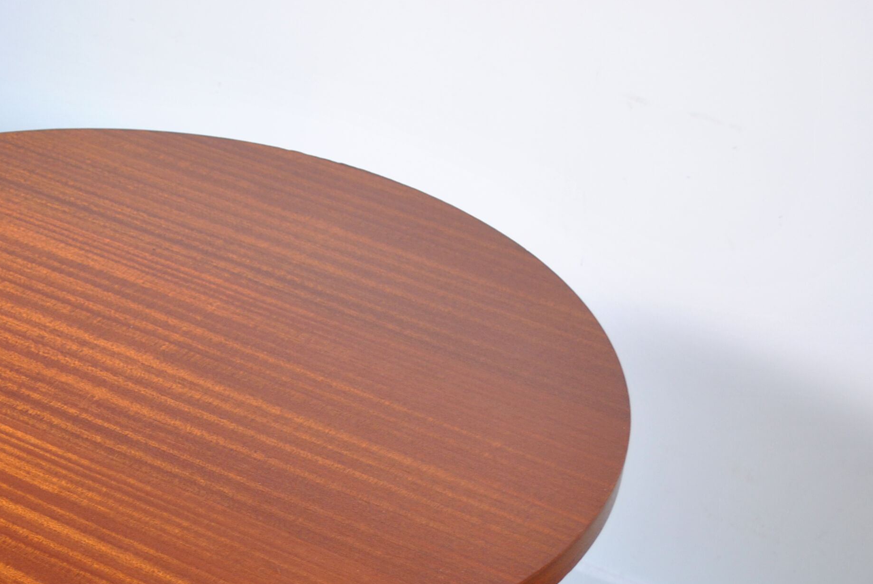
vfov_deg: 16.4
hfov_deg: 24.1
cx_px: 114
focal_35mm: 82
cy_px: 566
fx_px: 1991
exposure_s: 1/50
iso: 200
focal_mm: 26
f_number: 4.2
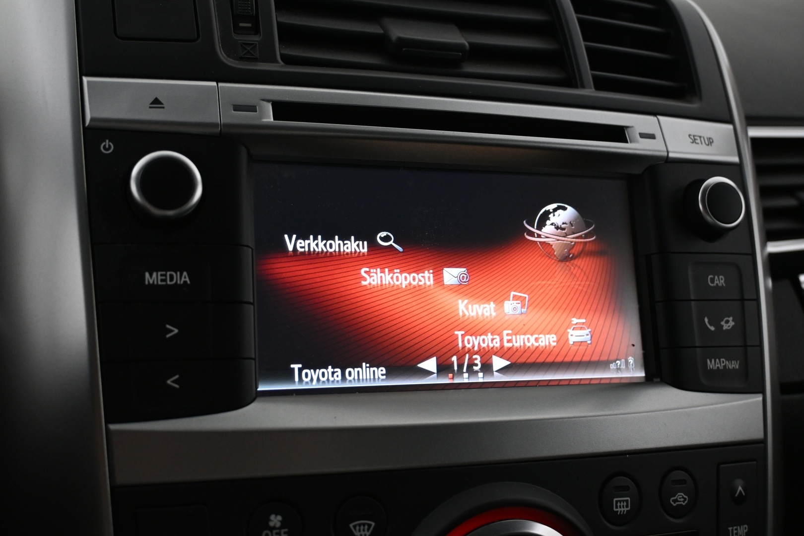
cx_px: 402
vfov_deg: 33.6
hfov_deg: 48.7
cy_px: 268
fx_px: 888
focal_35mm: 40
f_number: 4.5
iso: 1250
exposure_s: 1/40
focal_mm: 26.5
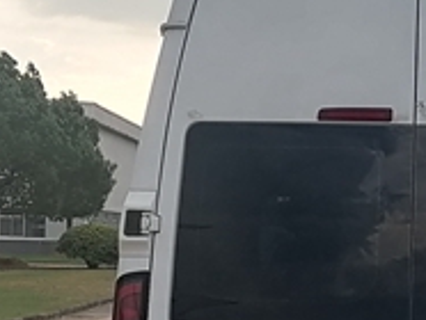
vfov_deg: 16.7
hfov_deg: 21.7
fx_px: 1072
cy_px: 297
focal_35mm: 87
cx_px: 419
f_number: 1.8
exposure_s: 1/350
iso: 50
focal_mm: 5.3
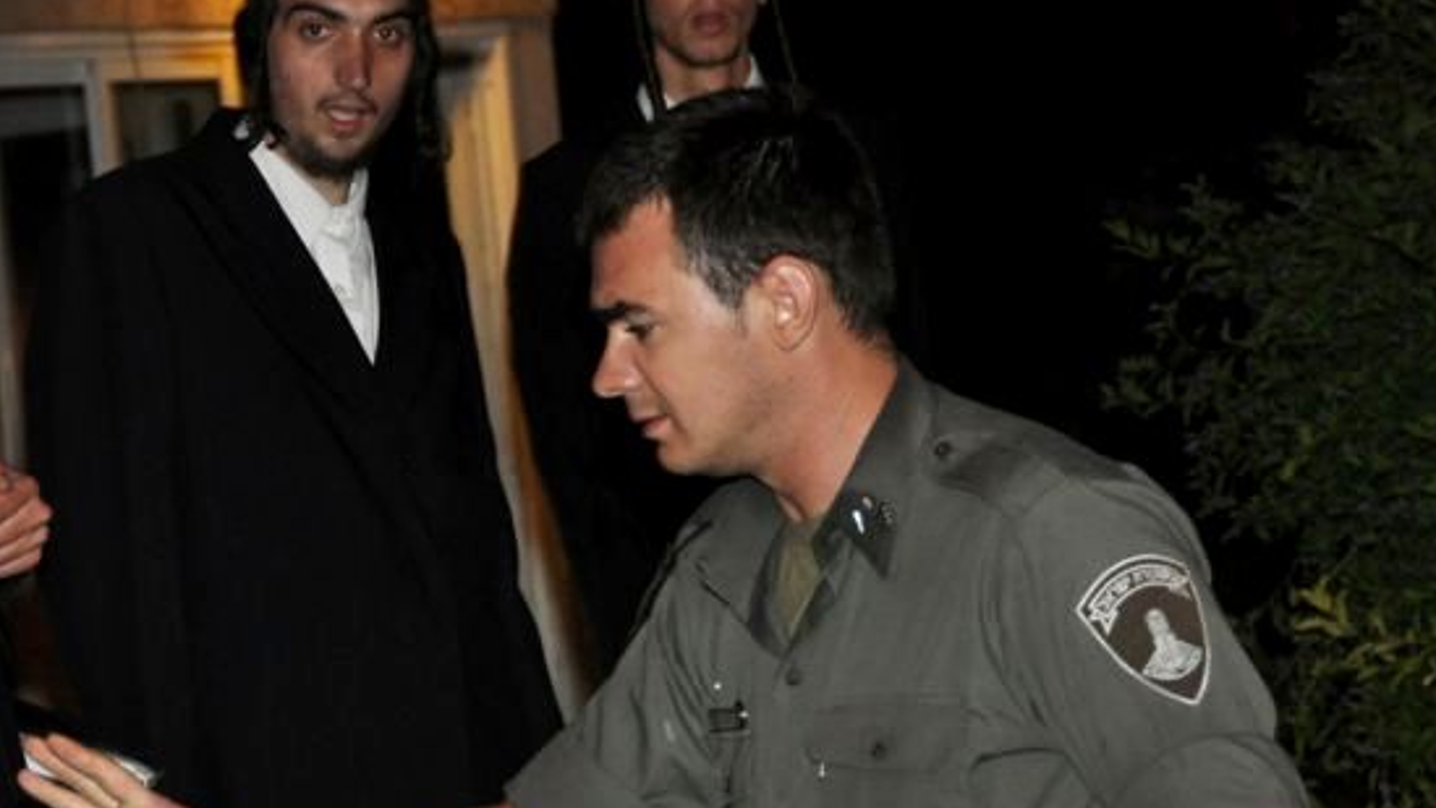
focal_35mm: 205
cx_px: 374
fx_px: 7807
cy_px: 507
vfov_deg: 5.9
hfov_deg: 10.5
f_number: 5
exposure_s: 1/60
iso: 800
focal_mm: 70
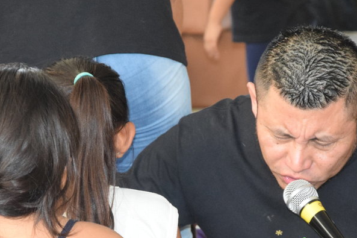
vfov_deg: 5.3
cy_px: 219
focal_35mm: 258
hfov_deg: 8.0
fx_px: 2558
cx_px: 197
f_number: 5.6
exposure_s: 1/125
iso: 2500
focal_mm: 85
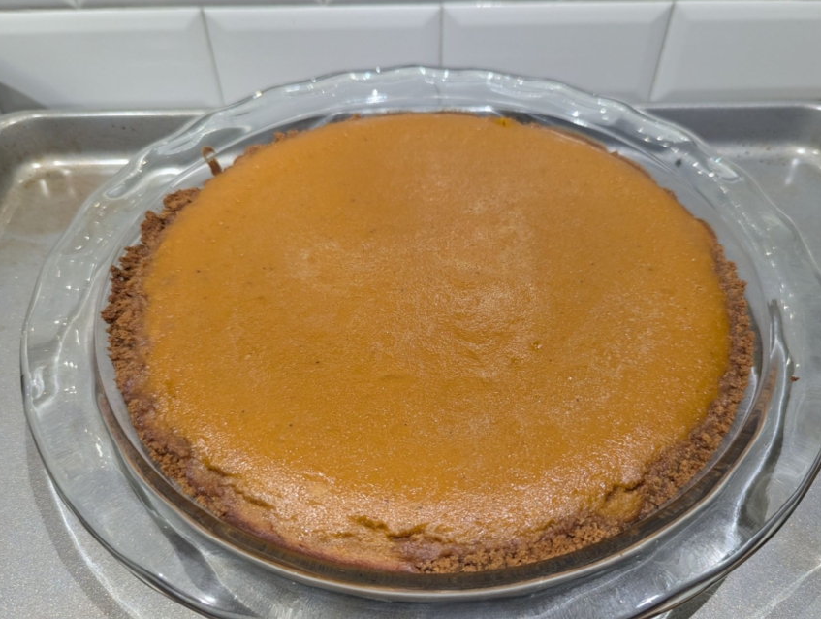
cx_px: 438
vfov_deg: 48.3
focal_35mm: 29
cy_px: 341
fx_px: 689
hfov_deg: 61.5
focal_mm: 6.81
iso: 185
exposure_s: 1/47.3
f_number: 1.85
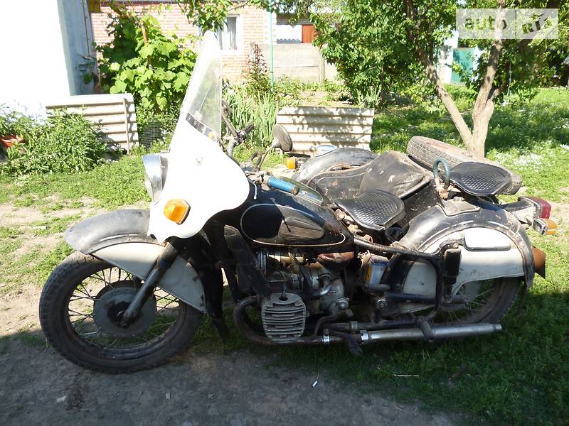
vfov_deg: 49.7
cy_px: 213
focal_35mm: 28
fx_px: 460
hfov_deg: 63.4
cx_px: 284
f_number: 3.1
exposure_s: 1/250
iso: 100
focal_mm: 5
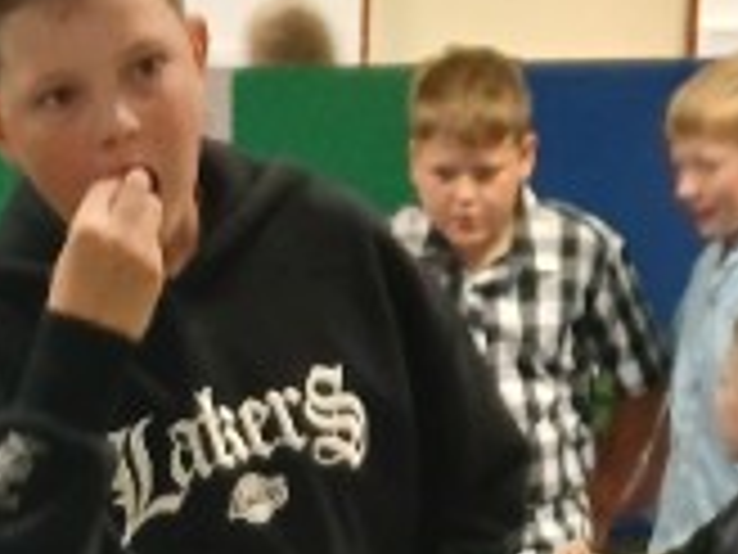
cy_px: 1167
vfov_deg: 10.6
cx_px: -36
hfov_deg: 15.2
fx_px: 2708
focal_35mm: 127
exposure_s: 1/33
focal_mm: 3.98
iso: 250
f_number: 1.8
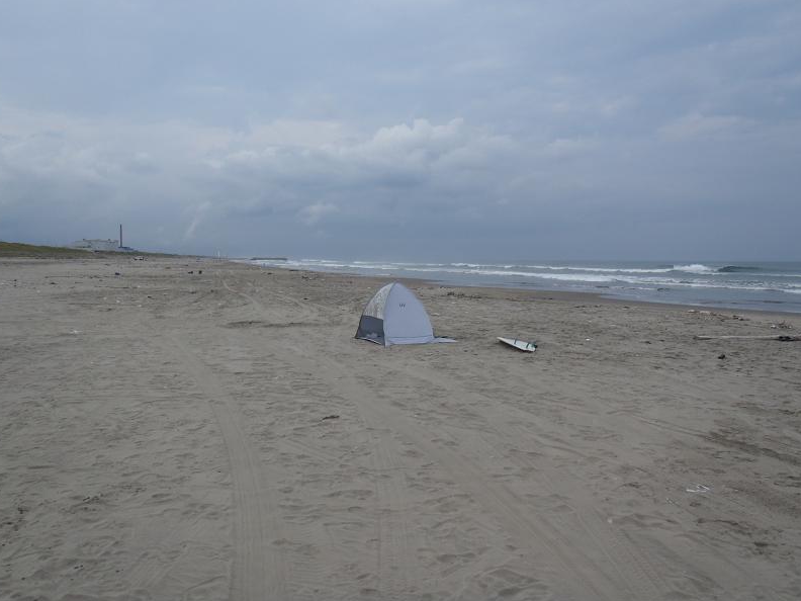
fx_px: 671
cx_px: 400
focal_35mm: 29
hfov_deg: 61.7
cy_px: 307
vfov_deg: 48.2
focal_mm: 5
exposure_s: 1/125
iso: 80
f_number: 10
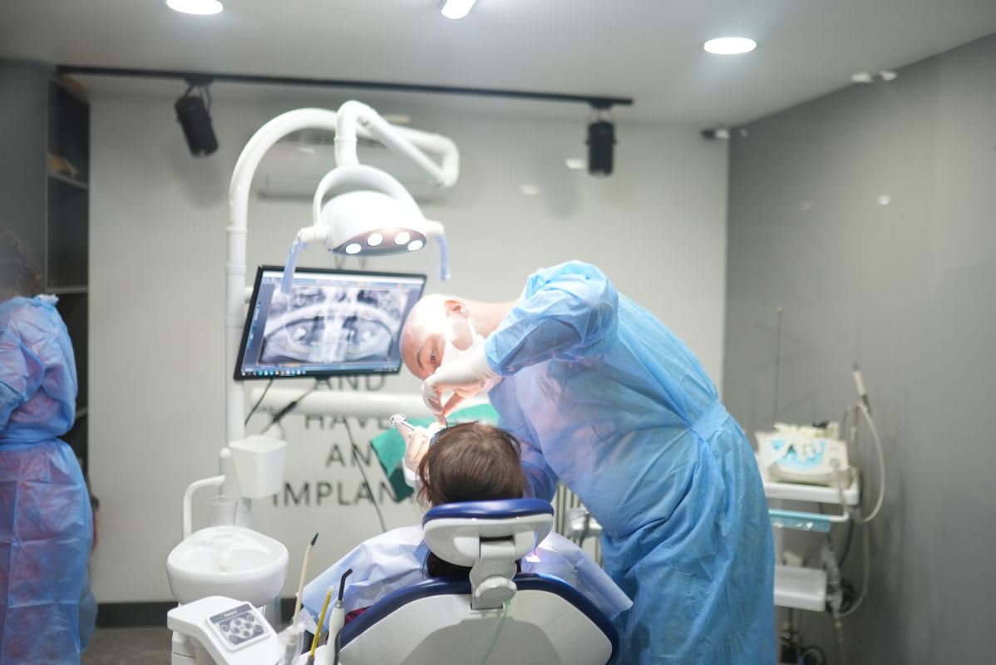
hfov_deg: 54.4
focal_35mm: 35
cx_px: 498
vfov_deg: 37.9
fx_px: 969
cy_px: 332
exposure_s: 1/200
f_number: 1.4
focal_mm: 35
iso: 640
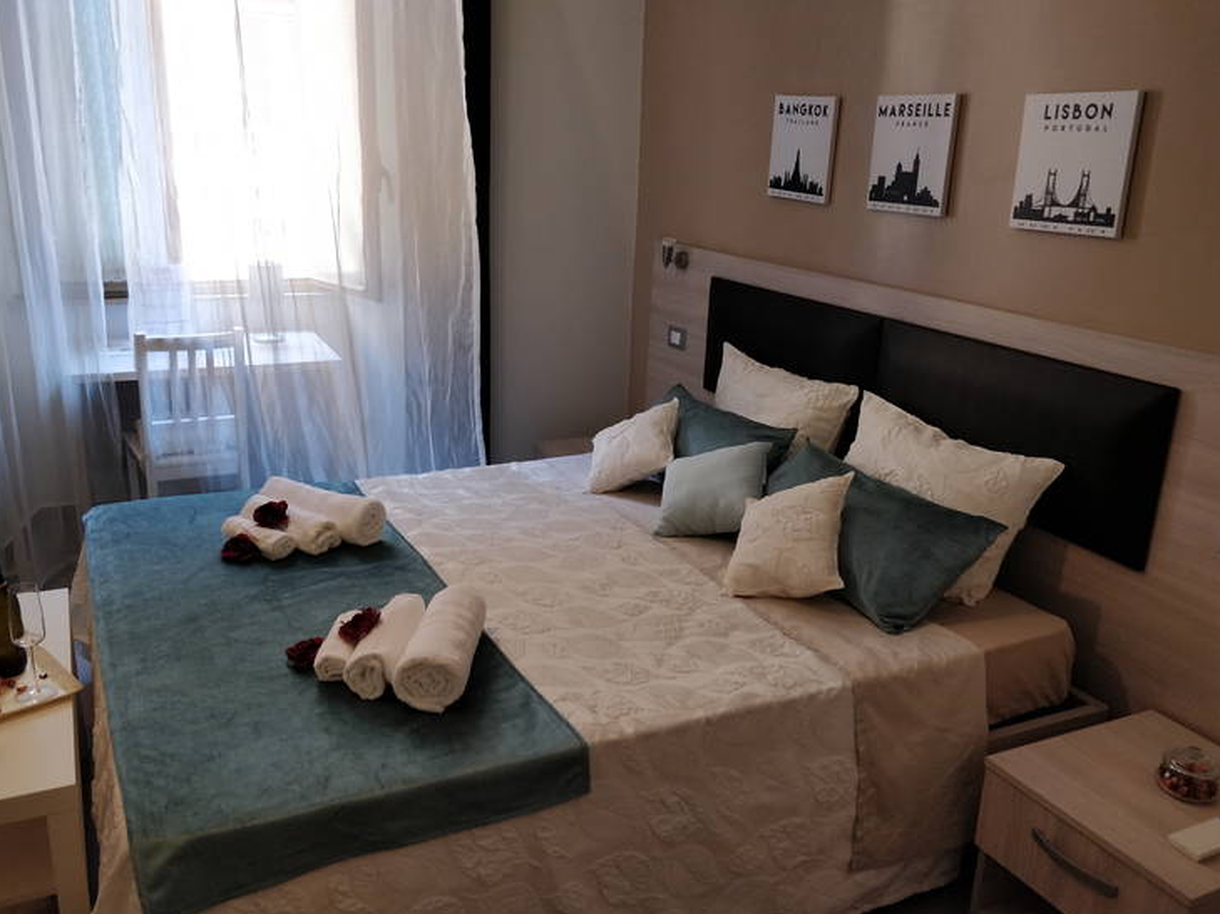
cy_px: 467
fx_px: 916
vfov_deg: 53.0
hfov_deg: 67.3
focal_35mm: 26
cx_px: 601
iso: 500
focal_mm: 4.1
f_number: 1.7
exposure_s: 1/50
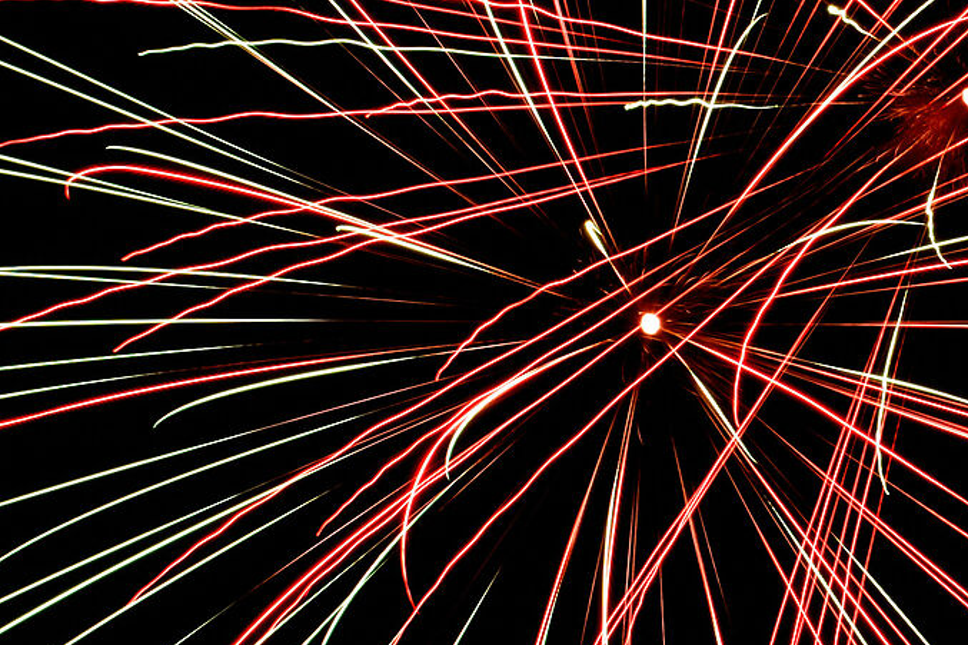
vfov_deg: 11.7
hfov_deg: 17.0
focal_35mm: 117
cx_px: 1029
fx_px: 3145
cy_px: 355
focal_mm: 22
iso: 100
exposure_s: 6
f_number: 16
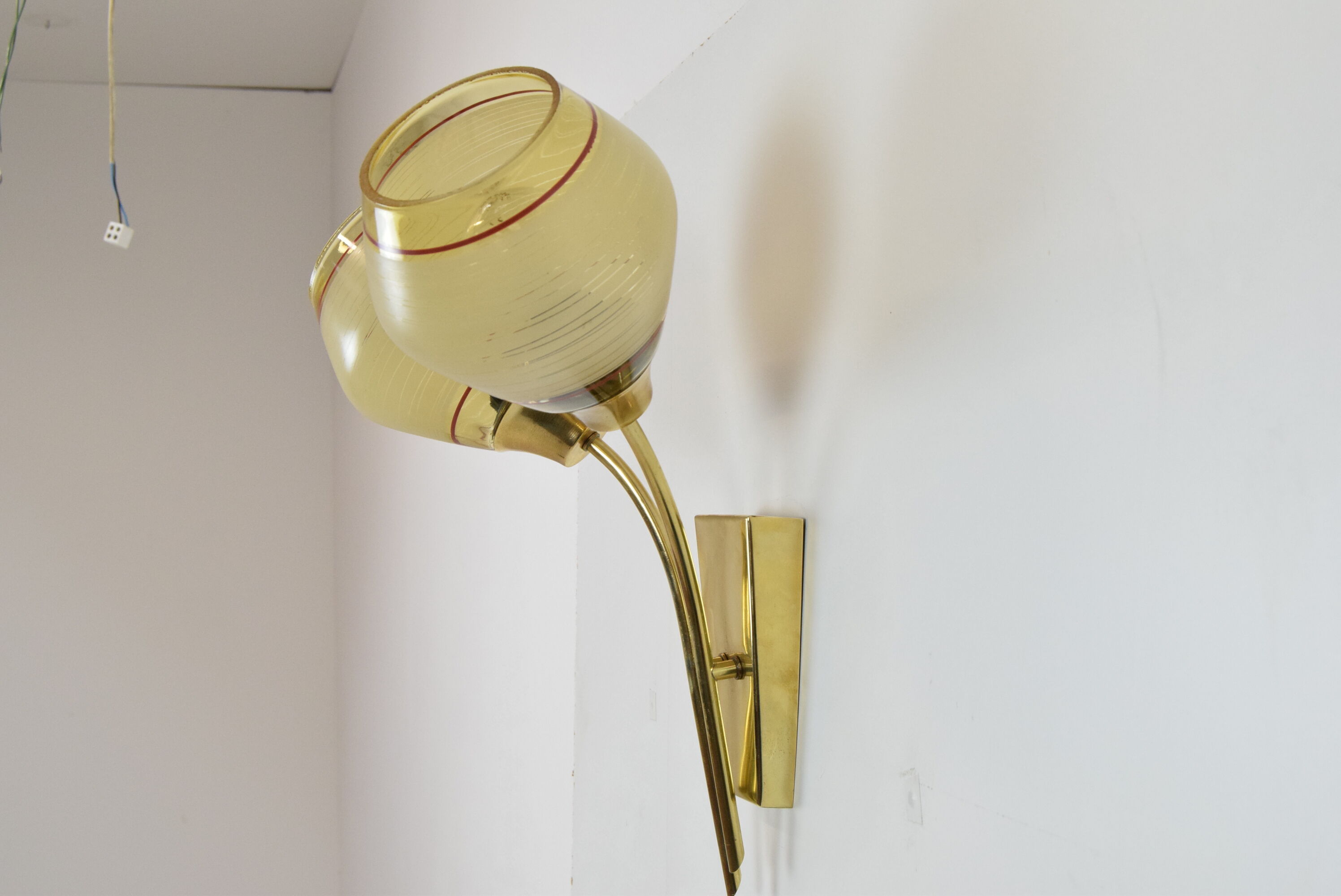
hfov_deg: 46.4
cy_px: 448
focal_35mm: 42
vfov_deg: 31.9
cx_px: 670
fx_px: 1566
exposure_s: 1/250
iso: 1600
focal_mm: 28
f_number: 8
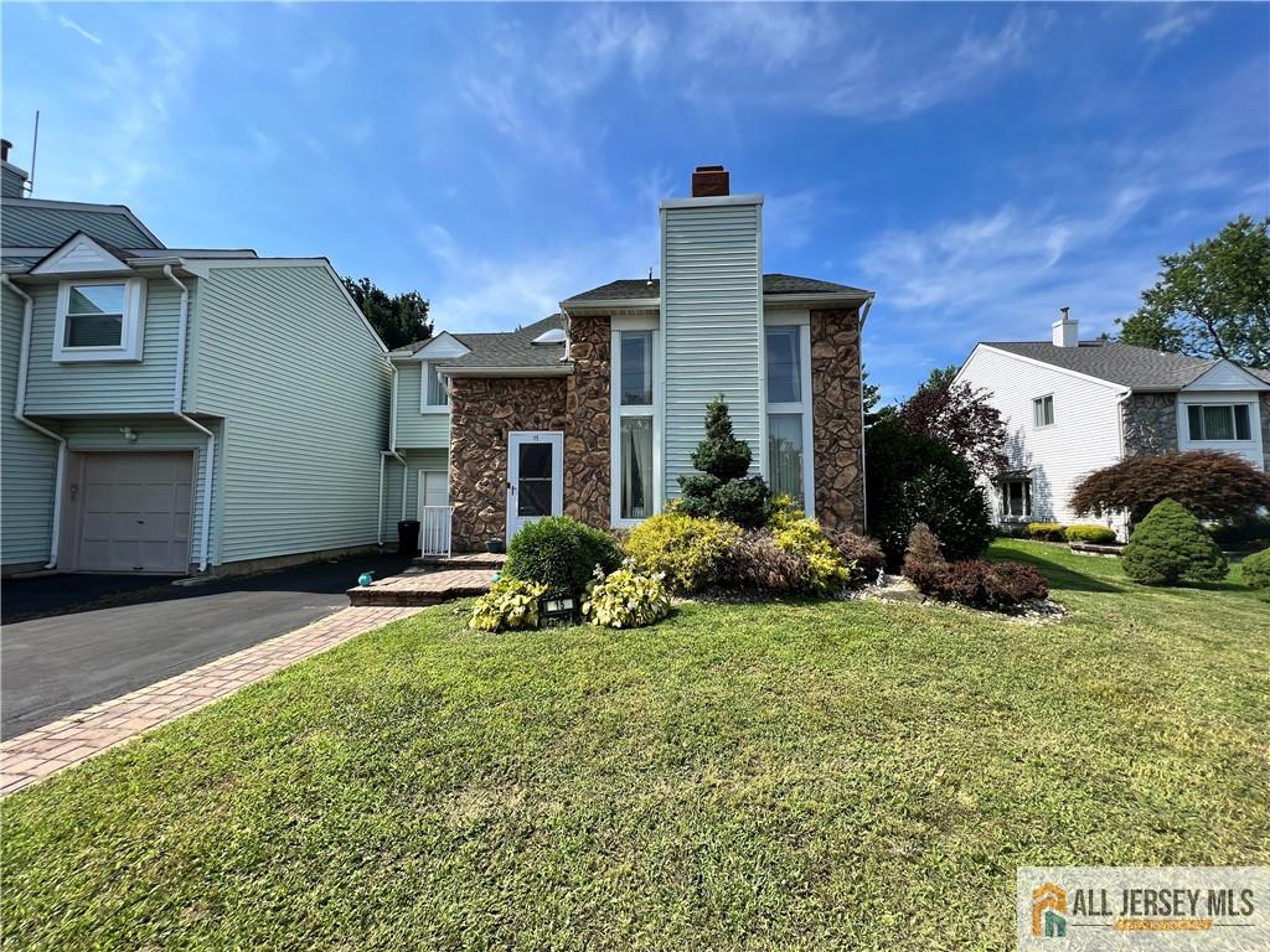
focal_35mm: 13
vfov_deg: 89.9
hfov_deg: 106.2
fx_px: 477
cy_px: 476
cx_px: 635
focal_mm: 1.57
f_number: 1.8
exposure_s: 1/803
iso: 32
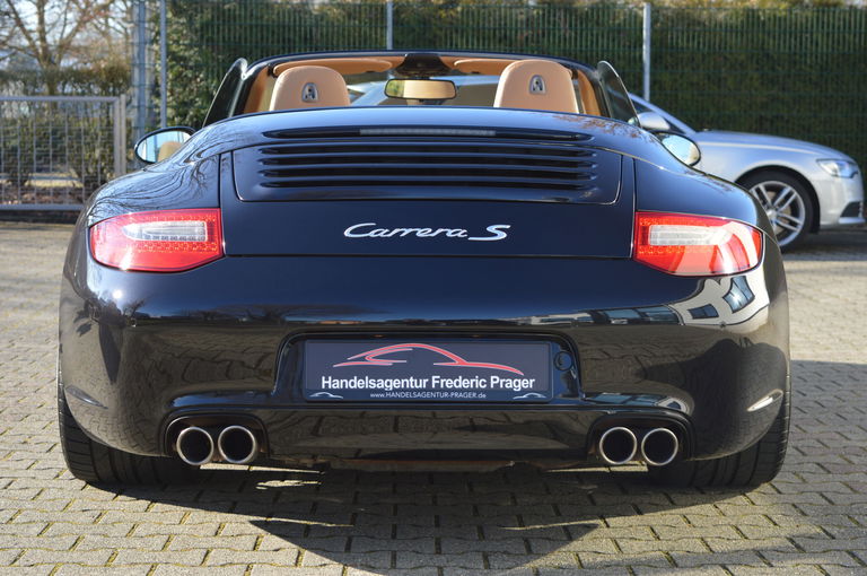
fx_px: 1732
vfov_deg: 18.9
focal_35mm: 72
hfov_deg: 28.1
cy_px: 288
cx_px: 434
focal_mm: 48
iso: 110
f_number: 5.6
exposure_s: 1/125
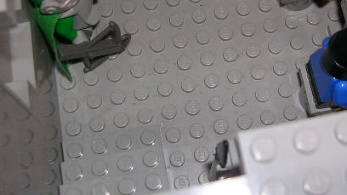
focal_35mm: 65
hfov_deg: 32.0
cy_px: 21
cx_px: 244
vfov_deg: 18.2
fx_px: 598
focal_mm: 5.8
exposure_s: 1/60.1
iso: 50
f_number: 2.8
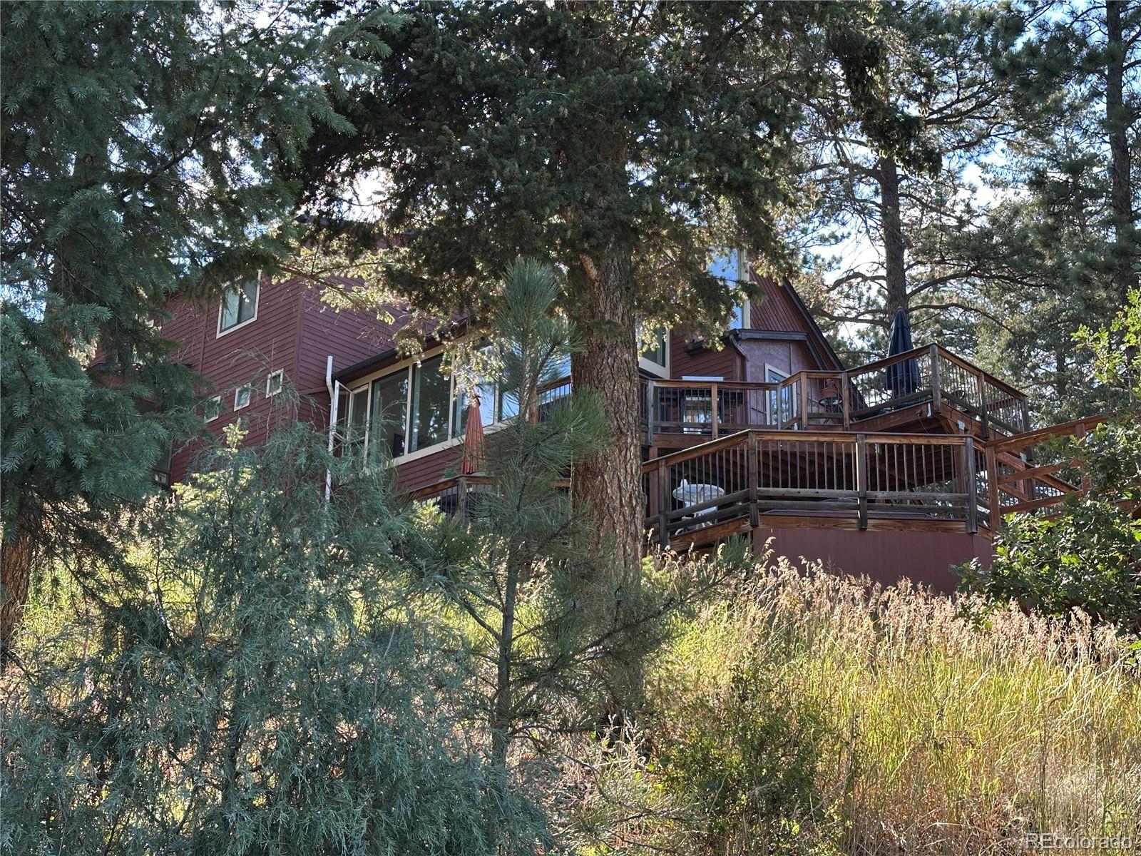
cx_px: 570
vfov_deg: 30.3
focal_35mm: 48
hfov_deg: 39.7
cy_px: 428
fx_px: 1582
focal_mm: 6.86
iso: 64
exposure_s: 1/379
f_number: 1.78
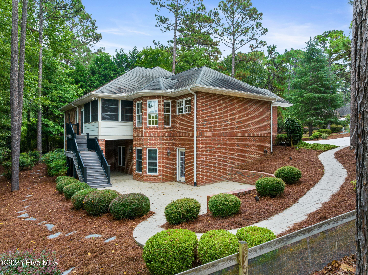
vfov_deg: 56.8
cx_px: 184
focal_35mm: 24
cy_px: 138
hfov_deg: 71.6
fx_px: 255
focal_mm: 12.29
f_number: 8
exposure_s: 1/4
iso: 100
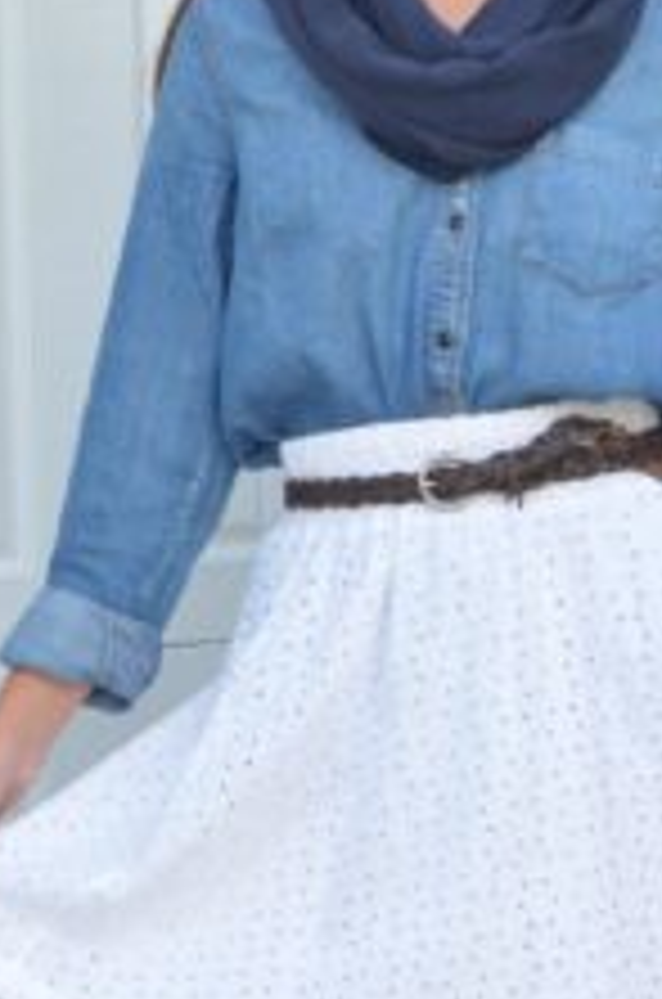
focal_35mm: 145
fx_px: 4029
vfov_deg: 14.1
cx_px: 430
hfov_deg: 9.4
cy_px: 706
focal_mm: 35
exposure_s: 1/125
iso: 800
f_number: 13
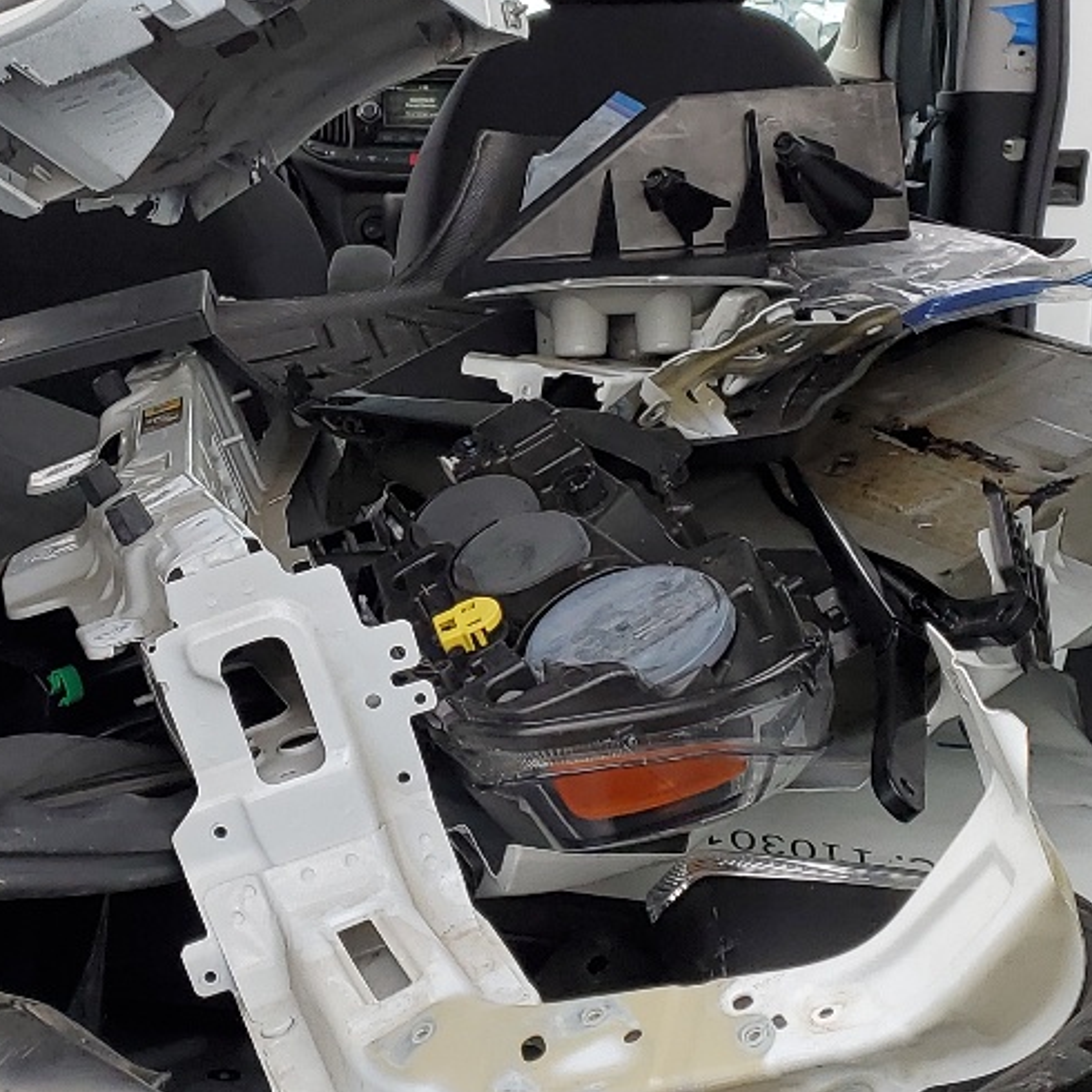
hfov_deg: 22.7
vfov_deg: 23.0
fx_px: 2677
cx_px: 218
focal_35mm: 75
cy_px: 486
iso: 50
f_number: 1.5
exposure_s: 1/294
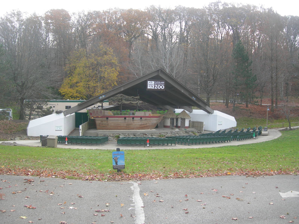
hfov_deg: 49.0
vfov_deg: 37.7
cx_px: 150
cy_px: 112
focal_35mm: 38
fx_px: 328
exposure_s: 1/238
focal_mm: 7.8
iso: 50
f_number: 2.8
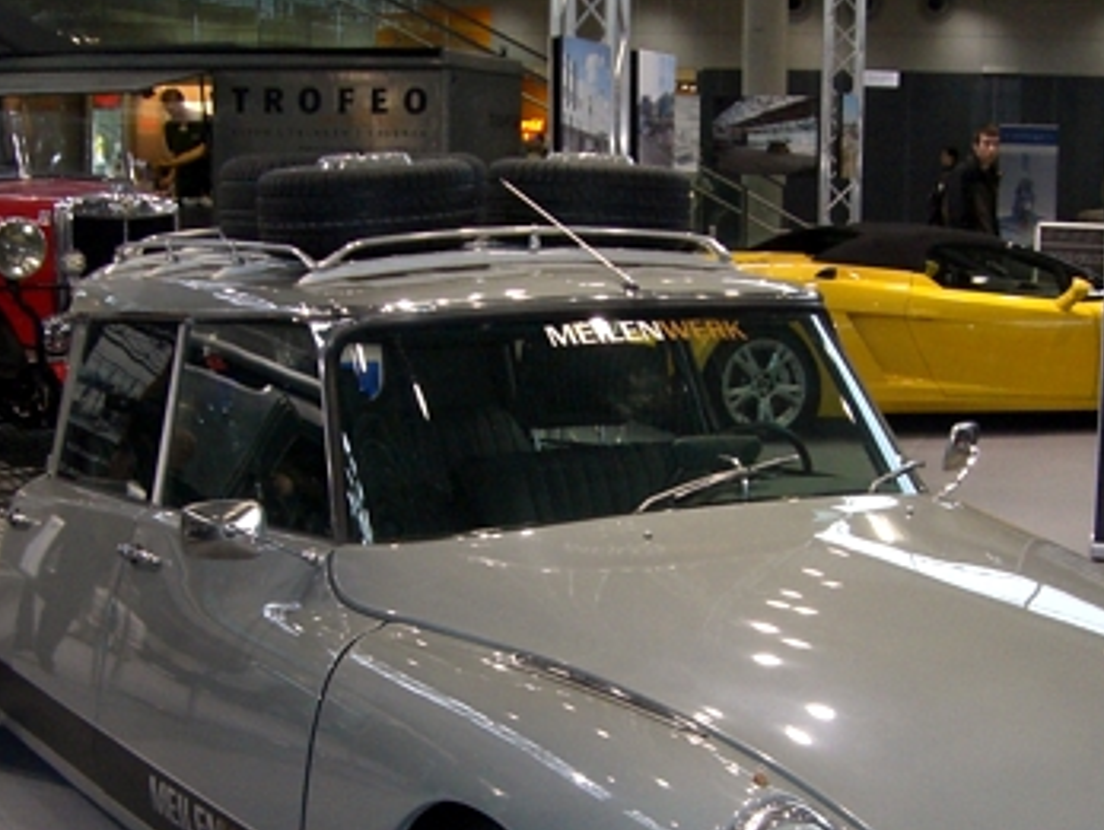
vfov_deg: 20.7
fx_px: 2235
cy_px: 693
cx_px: 617
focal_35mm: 70
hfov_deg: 27.7
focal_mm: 6.2
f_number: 2.7
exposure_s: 1/60
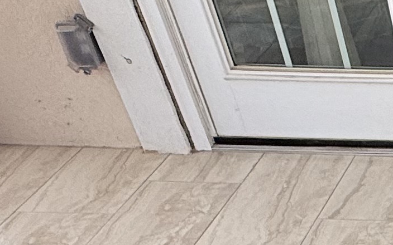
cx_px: 693
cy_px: 404
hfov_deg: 19.0
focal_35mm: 85
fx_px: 910
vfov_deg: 14.1
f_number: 2.2
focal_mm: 2.22
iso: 50
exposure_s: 1/99
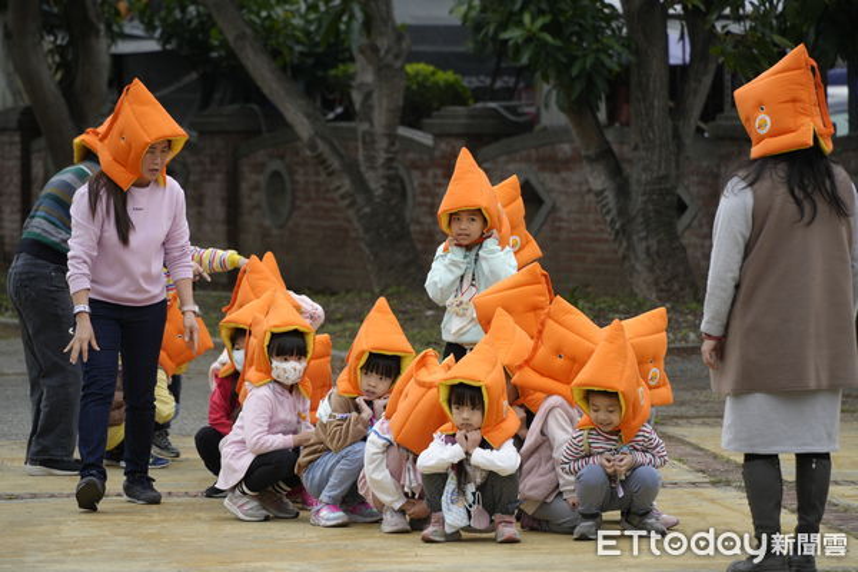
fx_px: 4766
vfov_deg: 6.9
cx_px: 429
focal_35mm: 200
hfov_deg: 10.3
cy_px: 286
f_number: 5.6
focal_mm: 200
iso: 320
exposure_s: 1/200
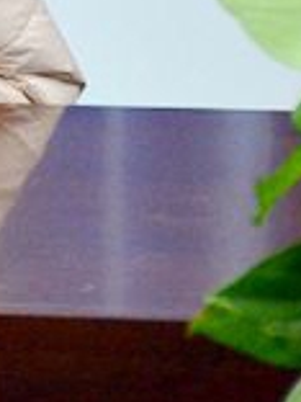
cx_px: -466
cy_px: -164
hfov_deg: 3.0
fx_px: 5646
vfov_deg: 4.1
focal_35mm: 487
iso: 1000
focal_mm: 66
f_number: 5
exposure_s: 1/60
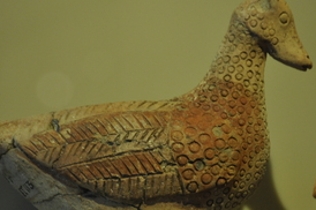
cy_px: 106
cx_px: 156
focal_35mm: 270
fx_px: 2367
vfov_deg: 5.1
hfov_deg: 7.6
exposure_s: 1/15
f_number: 5.3
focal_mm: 112
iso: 800
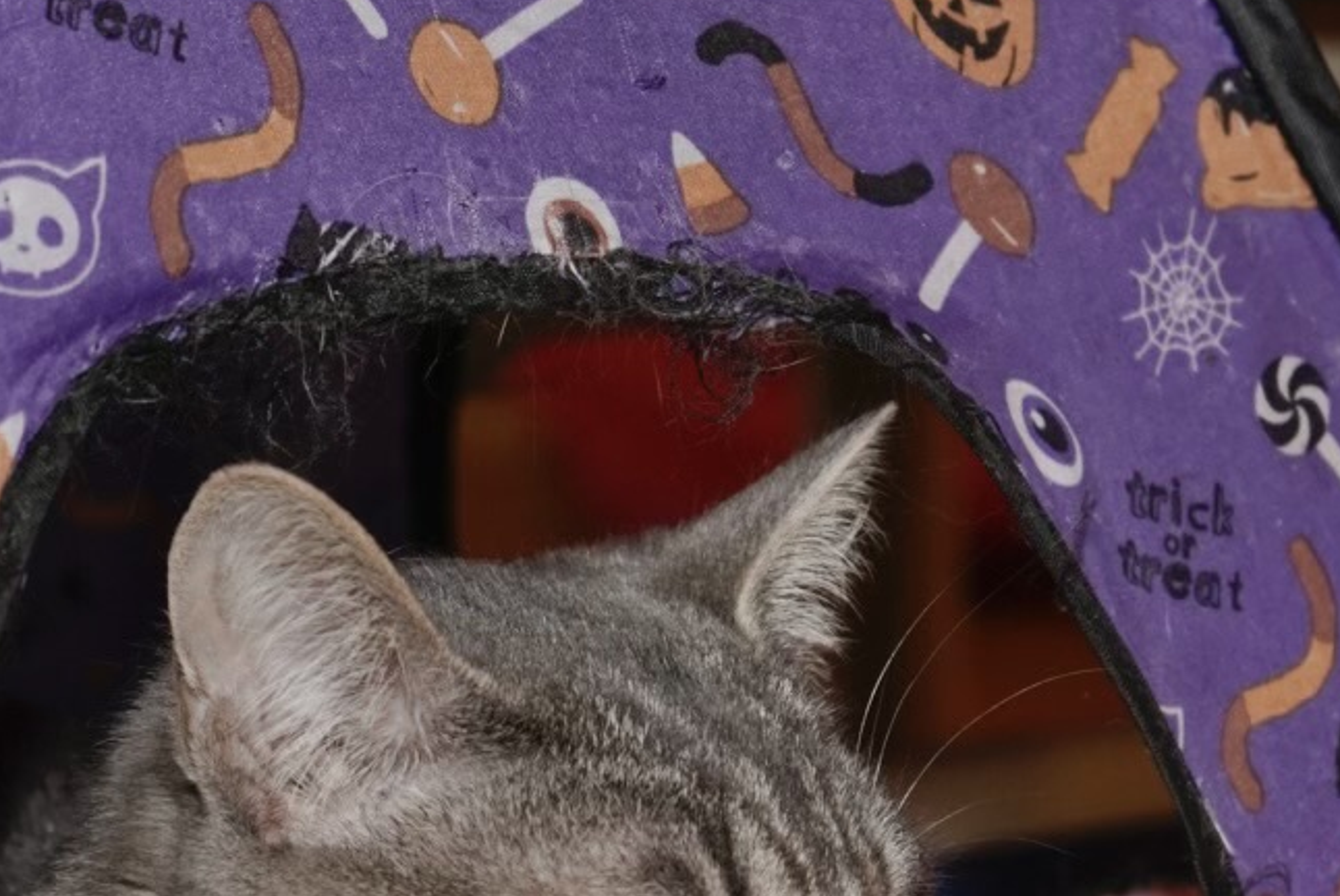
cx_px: 703
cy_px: 989
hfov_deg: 11.7
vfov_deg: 7.8
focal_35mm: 175
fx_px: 6520
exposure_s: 1/100
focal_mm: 70
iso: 1000
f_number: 5.6
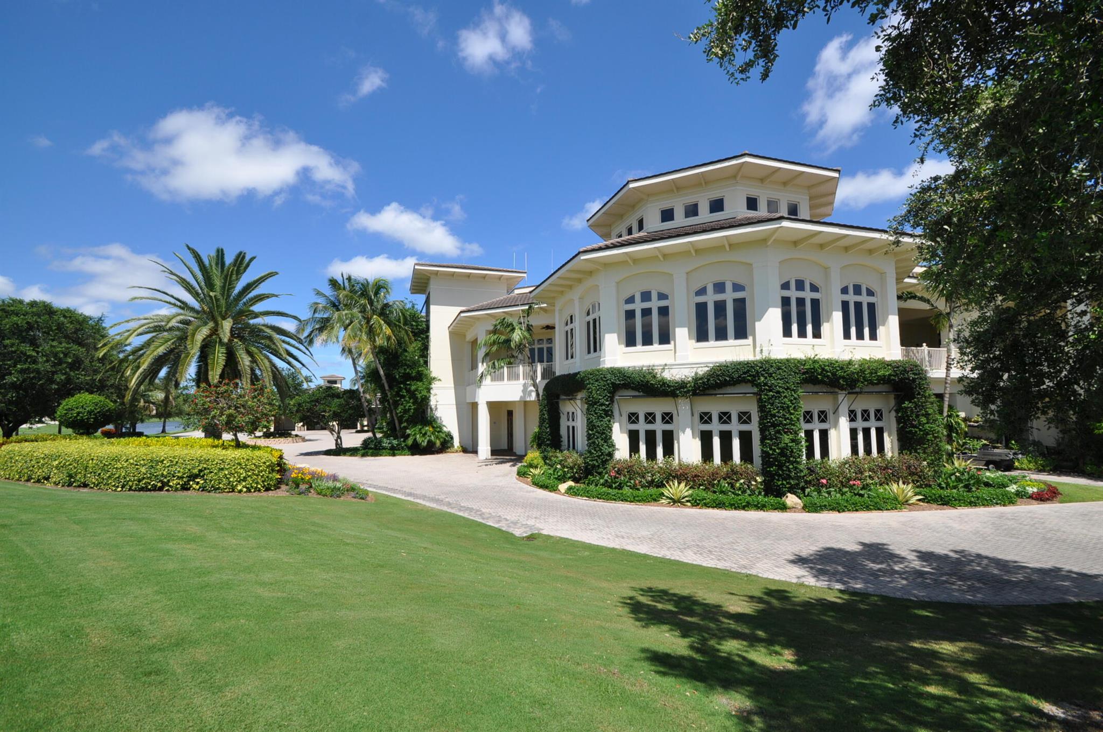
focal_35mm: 15
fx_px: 459
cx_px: 552
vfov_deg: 77.2
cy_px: 366
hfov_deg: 100.5
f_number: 10
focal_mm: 10
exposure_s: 1/400
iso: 200
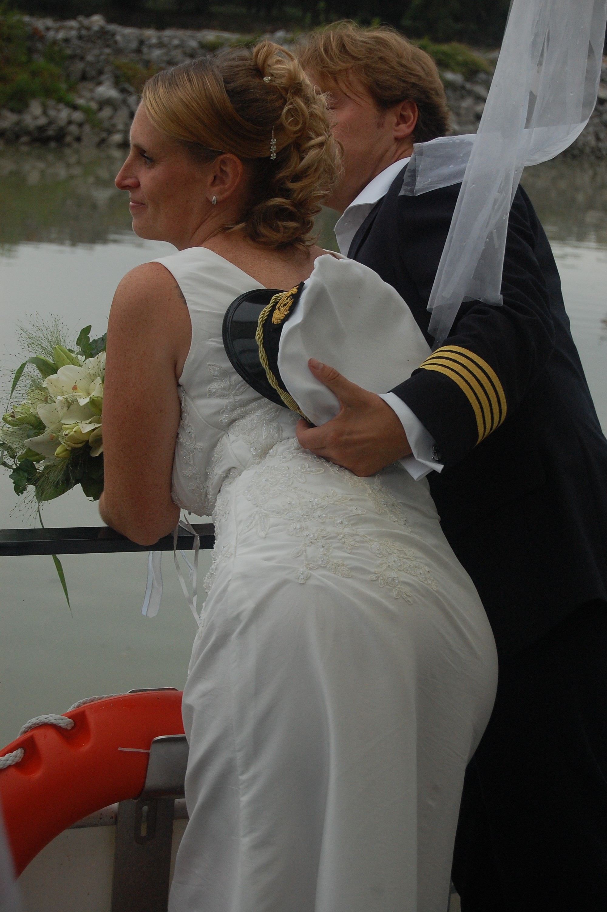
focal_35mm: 82
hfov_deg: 16.5
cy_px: 456
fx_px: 2090
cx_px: 304
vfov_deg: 24.6
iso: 720
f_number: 5.6
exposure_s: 1/500
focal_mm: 55
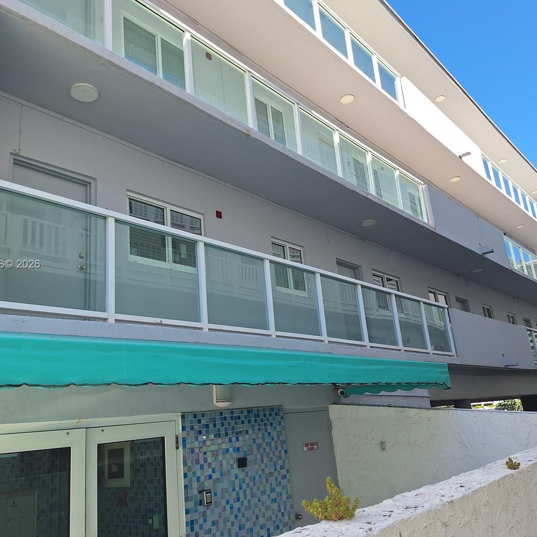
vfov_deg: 57.3
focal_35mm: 28
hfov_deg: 57.3
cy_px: 265
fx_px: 491
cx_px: 266
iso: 40
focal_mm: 5.54
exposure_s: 1/1290
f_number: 1.8
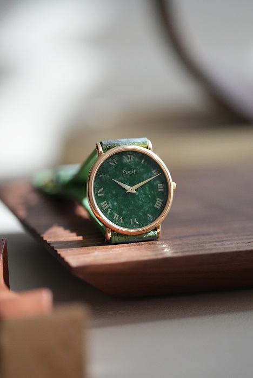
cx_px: 126
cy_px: 189
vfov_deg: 19.4
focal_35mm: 105
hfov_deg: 13.1
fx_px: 1106
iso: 5000
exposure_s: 1/250
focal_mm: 105
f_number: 2.8
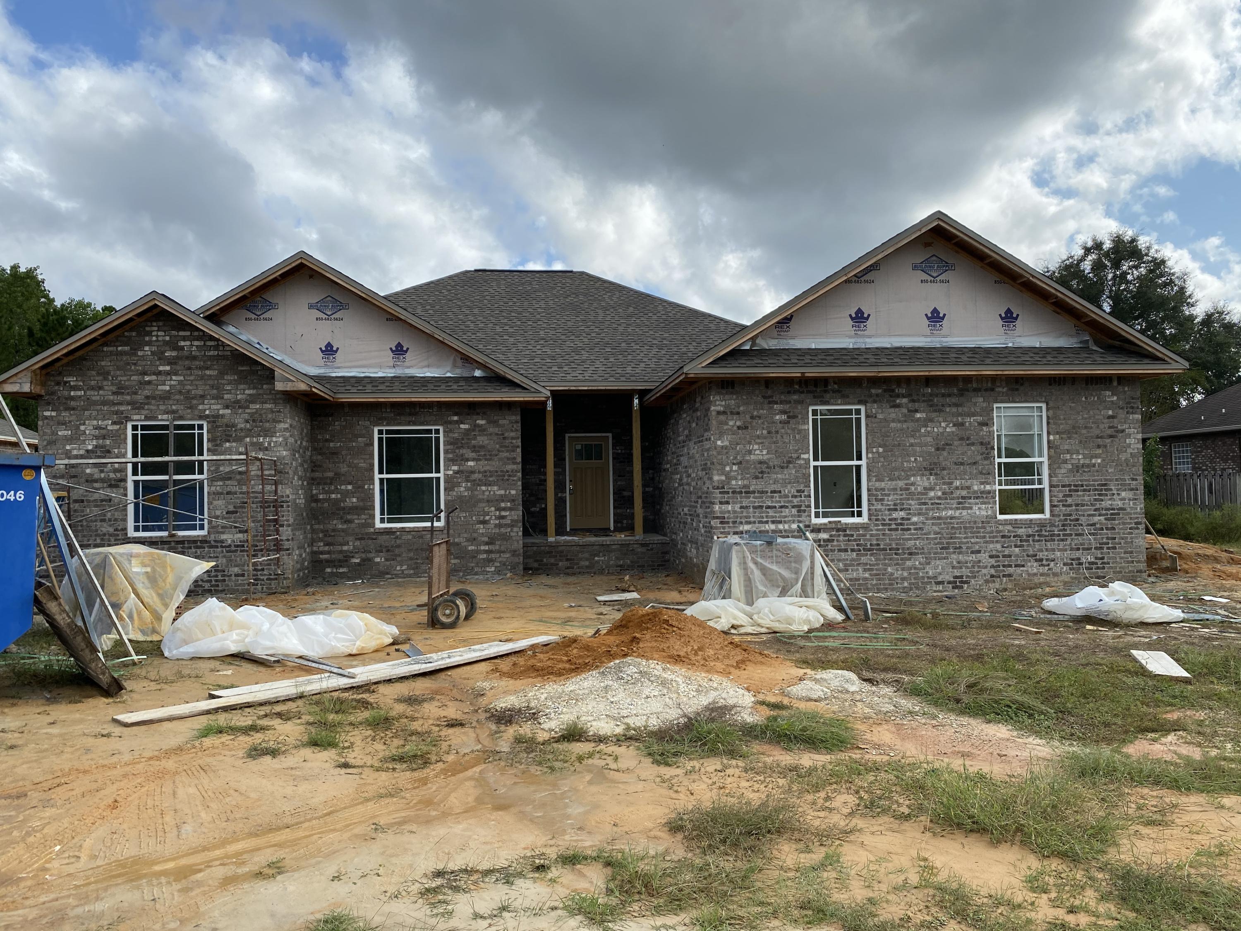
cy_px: 466
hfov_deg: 67.3
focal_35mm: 26
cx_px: 620
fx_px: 932
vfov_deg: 53.1
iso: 32
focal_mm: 4.25
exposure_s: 1/2625
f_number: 1.8
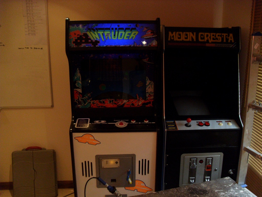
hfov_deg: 54.0
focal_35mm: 34
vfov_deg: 41.8
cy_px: 98
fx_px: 257
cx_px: 131
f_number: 2.8
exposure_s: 1/45
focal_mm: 6.3
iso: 400
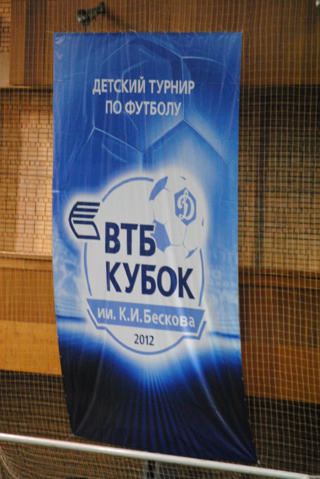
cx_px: 160
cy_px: 240
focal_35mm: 202
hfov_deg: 6.8
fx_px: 2693
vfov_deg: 10.1
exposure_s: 1/30
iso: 1600
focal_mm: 135
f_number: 5
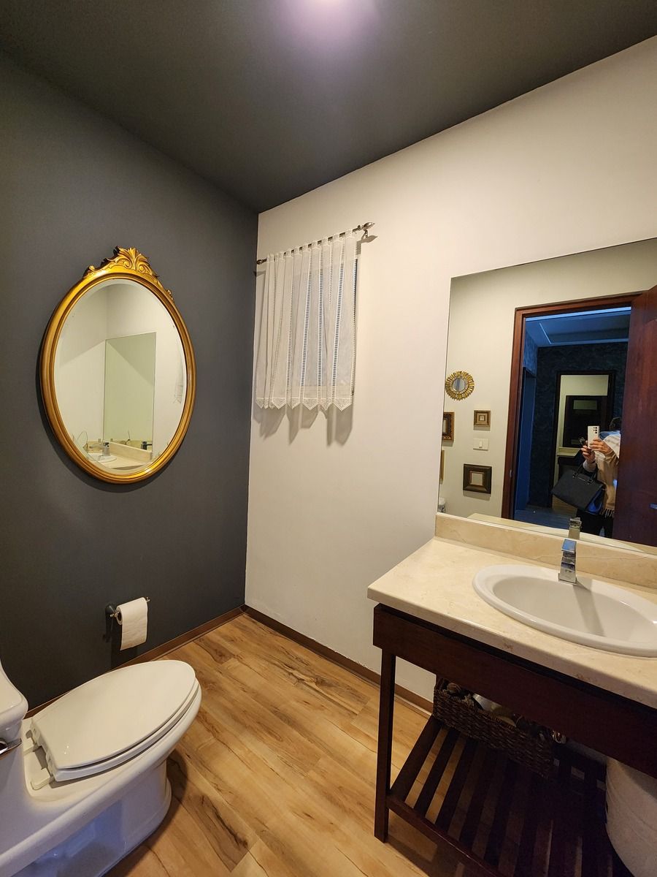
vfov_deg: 106.2
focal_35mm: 13
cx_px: 328
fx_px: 329
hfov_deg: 89.9
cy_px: 438
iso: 400
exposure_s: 1/40
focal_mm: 2.2
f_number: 2.2
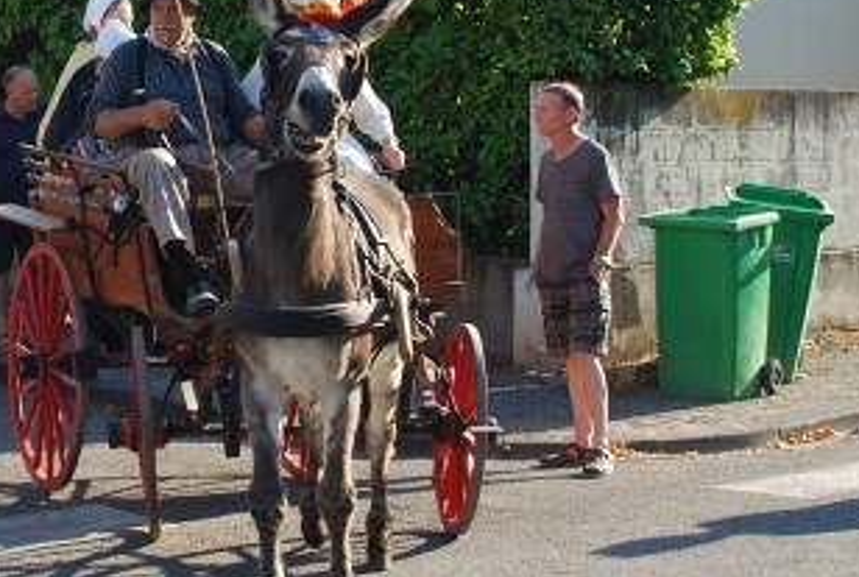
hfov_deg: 24.4
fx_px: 1937
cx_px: 120
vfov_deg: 16.7
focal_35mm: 81
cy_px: 66
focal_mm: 26
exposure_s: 1/125
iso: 125
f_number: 5.6
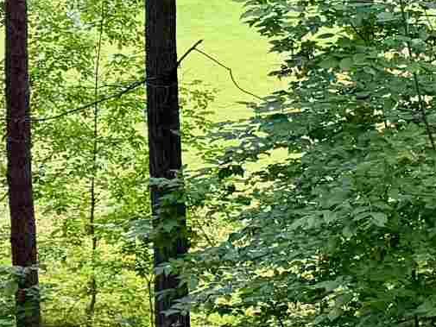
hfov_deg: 11.2
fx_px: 1839
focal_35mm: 146
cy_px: -71
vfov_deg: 10.0
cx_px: 1061
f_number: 1.78
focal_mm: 6.76
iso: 200
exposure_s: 1/102
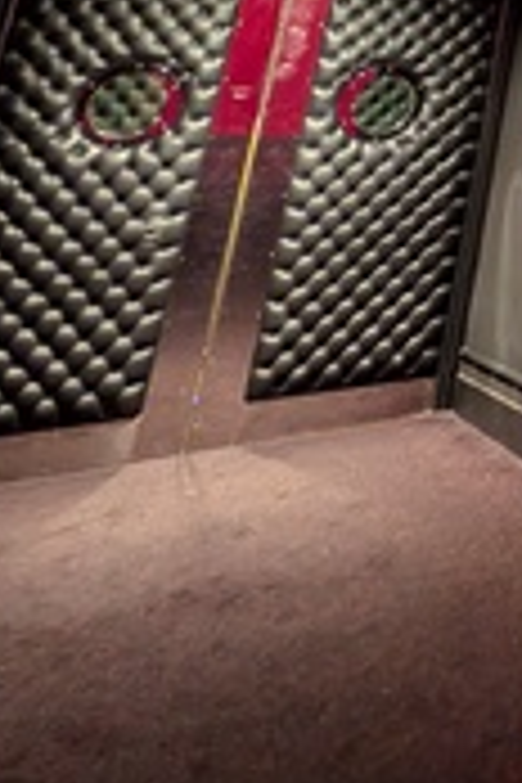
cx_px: 1084
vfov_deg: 31.2
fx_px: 1000
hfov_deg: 18.0
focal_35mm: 46
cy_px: -274
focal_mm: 2.23
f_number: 1.95
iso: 253
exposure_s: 1/9.4
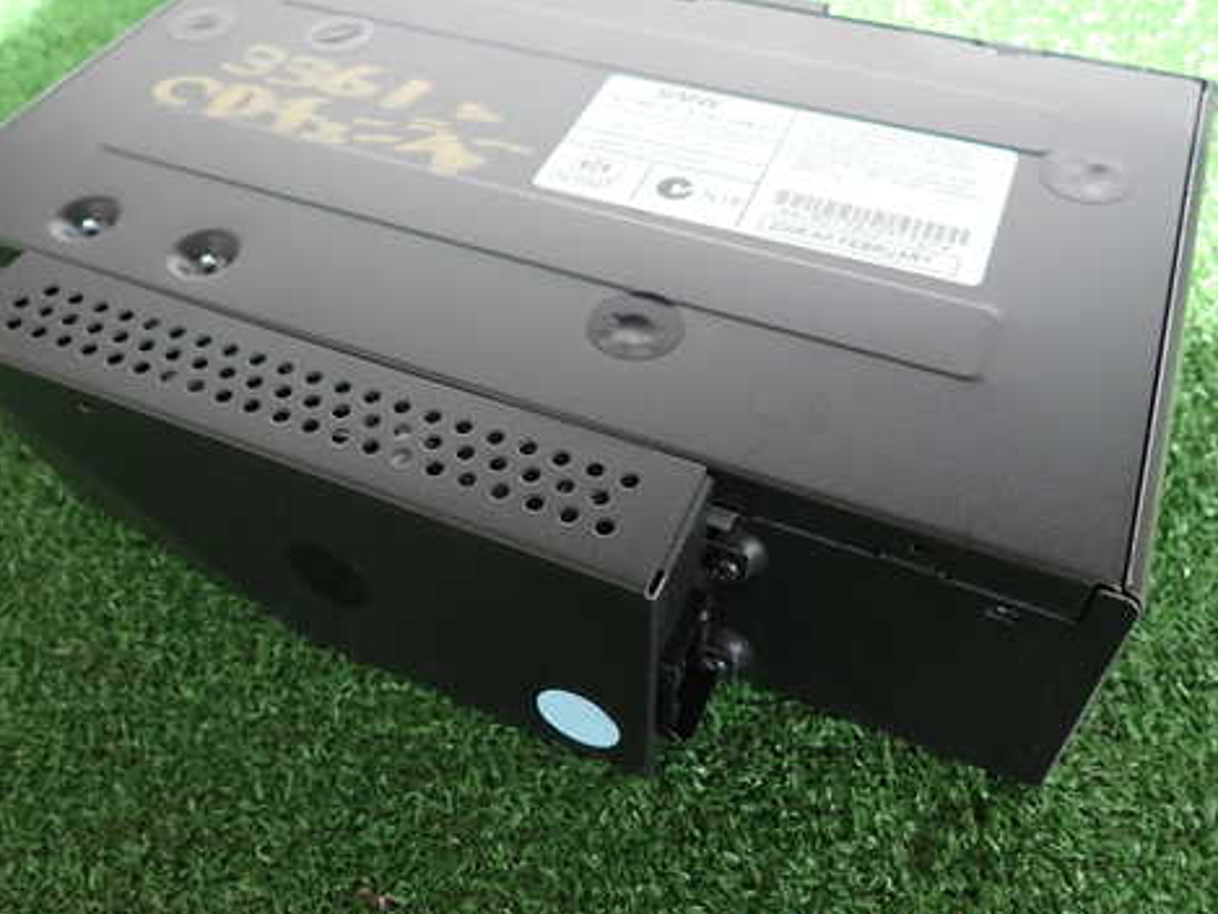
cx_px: 551
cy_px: 395
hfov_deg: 56.7
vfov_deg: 44.1
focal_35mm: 32
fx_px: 1126
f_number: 2
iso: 100
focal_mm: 4.5
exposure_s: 1/60
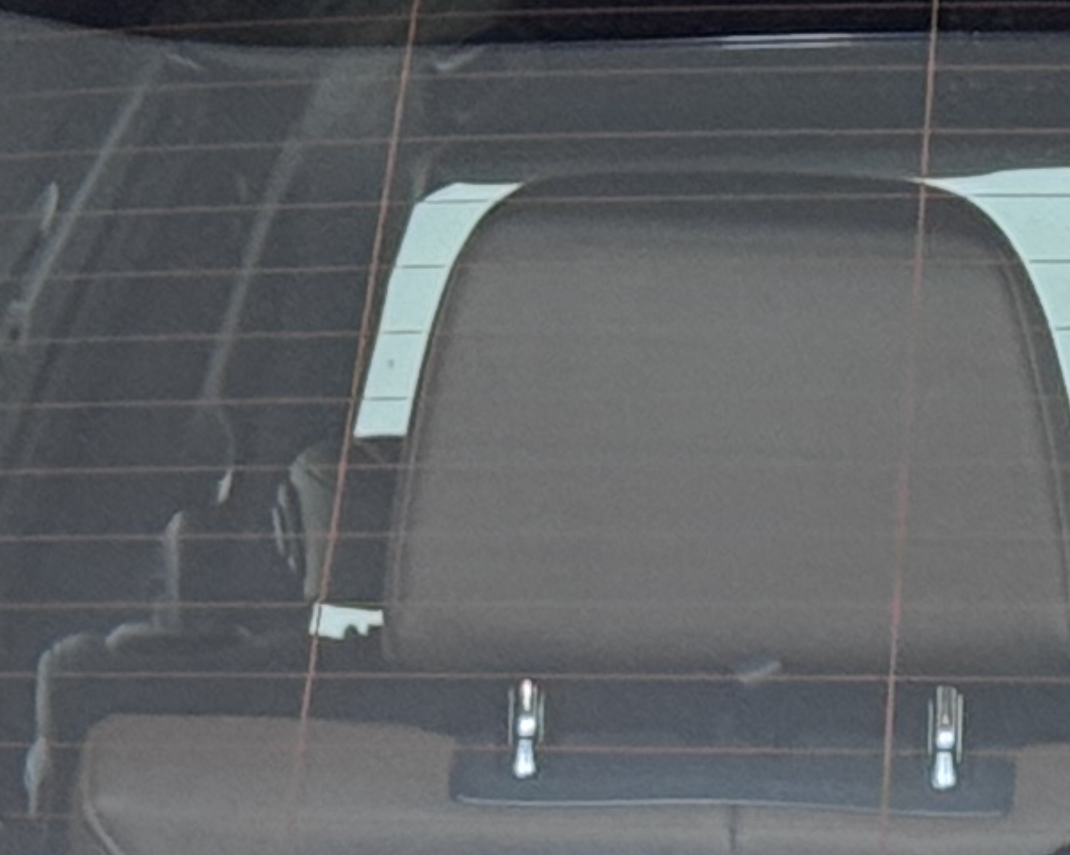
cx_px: 1658
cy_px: 1831
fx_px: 9939
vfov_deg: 4.8
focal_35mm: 314
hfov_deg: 6.1
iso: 160
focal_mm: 6.76
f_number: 1.78
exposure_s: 1/50
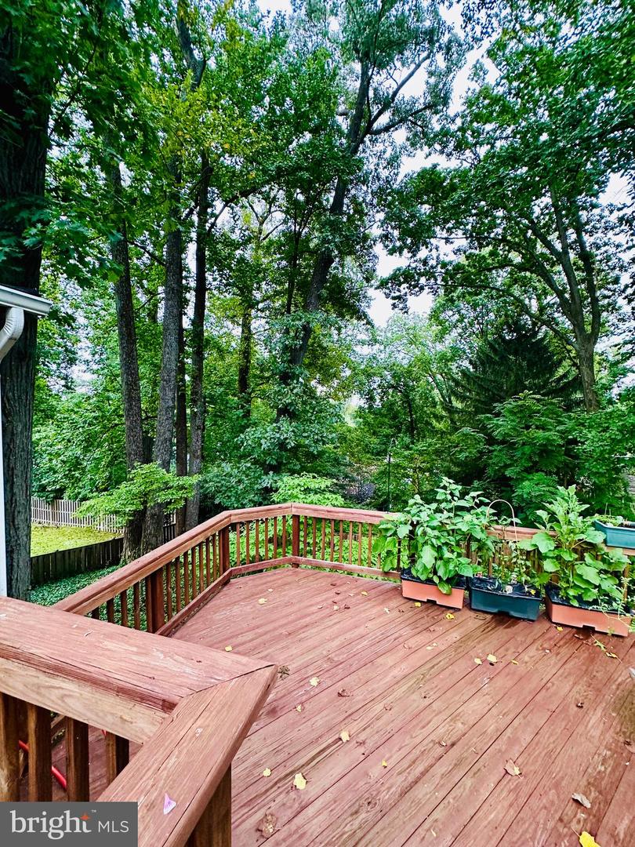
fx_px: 342
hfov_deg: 85.7
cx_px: 318
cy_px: 424
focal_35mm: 14
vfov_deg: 102.1
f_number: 2.2
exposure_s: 1/99
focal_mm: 2.22
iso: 320
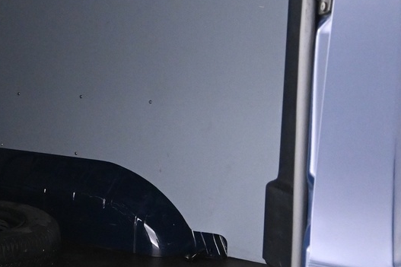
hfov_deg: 24.2
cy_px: 144
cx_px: 16
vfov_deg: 16.9
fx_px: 899
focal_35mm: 81
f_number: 3.5
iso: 3200
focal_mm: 17.5
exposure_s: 1/30
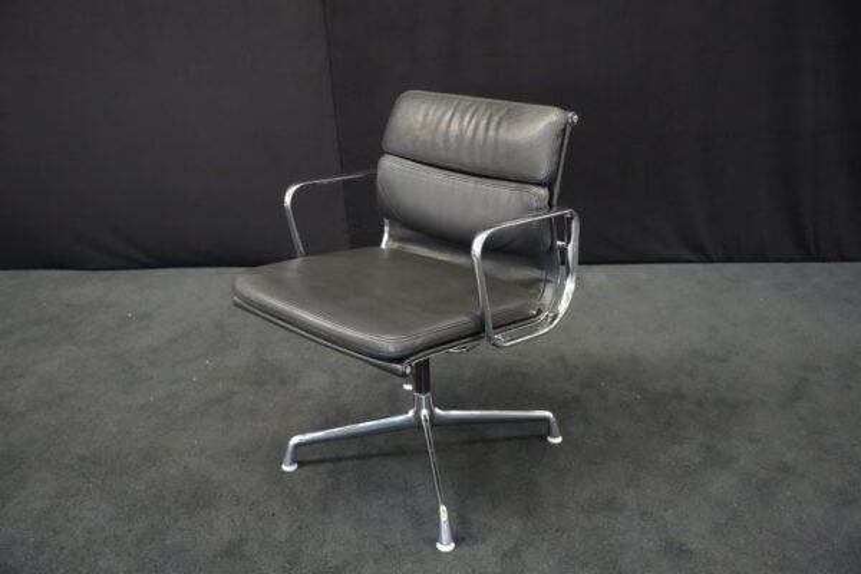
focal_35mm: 31
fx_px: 741
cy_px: 287
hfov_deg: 60.3
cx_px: 430
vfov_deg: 42.3
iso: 12800
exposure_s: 1/160
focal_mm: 31
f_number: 4
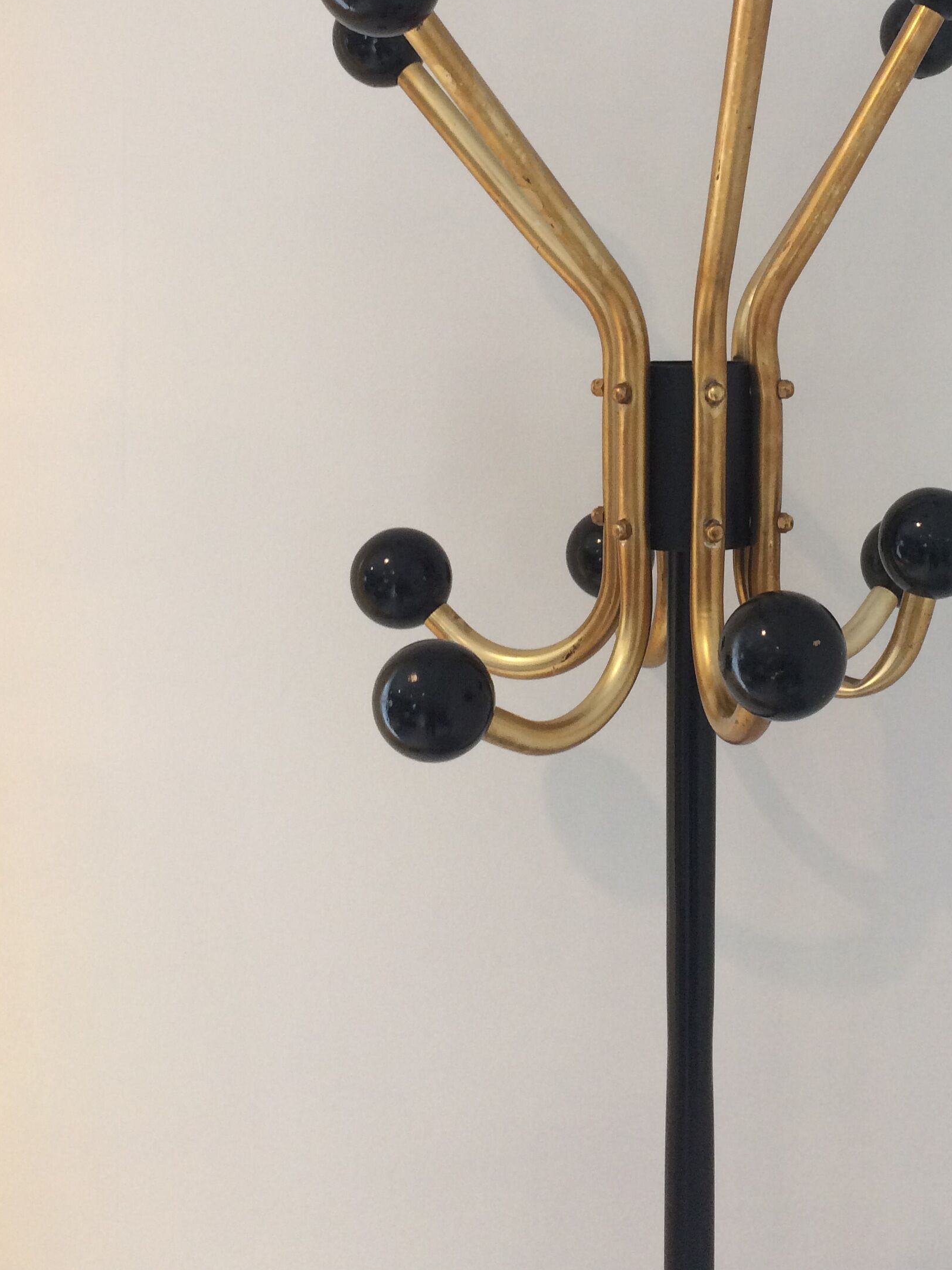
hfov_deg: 32.6
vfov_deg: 42.0
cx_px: 645
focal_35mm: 44
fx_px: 1614
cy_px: 360
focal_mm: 4.15
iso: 100
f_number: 2.2
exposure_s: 1/33
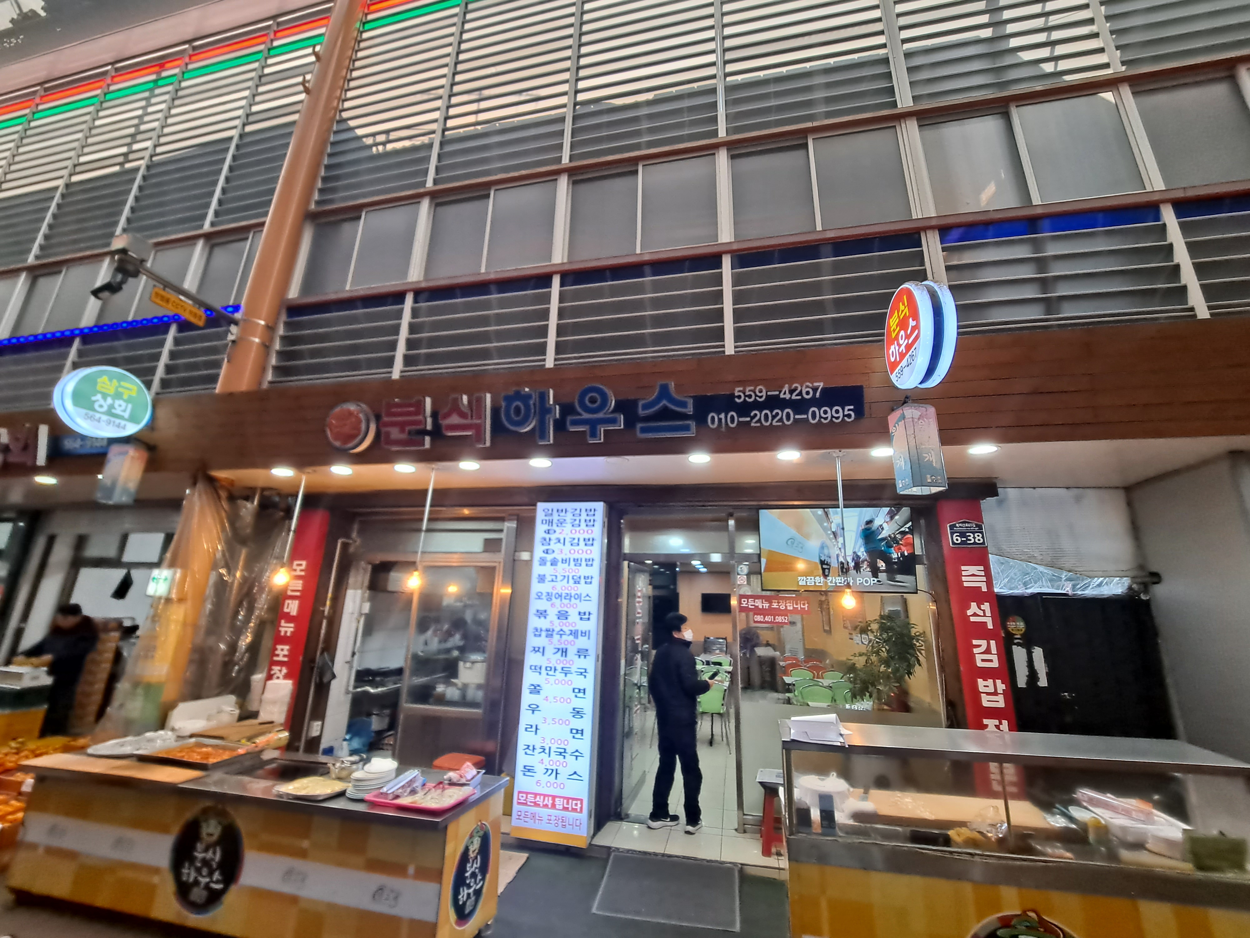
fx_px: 469
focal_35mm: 13
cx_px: 625
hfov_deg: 106.2
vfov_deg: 89.9
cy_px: 469
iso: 80
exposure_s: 1/120
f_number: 2.2
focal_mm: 1.74
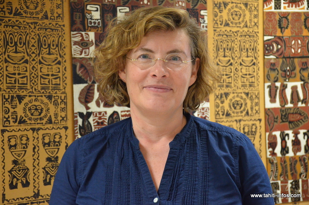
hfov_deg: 22.7
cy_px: 102
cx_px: 154
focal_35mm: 90
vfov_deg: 15.1
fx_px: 771
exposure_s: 1/50
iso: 4000
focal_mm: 60
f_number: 5
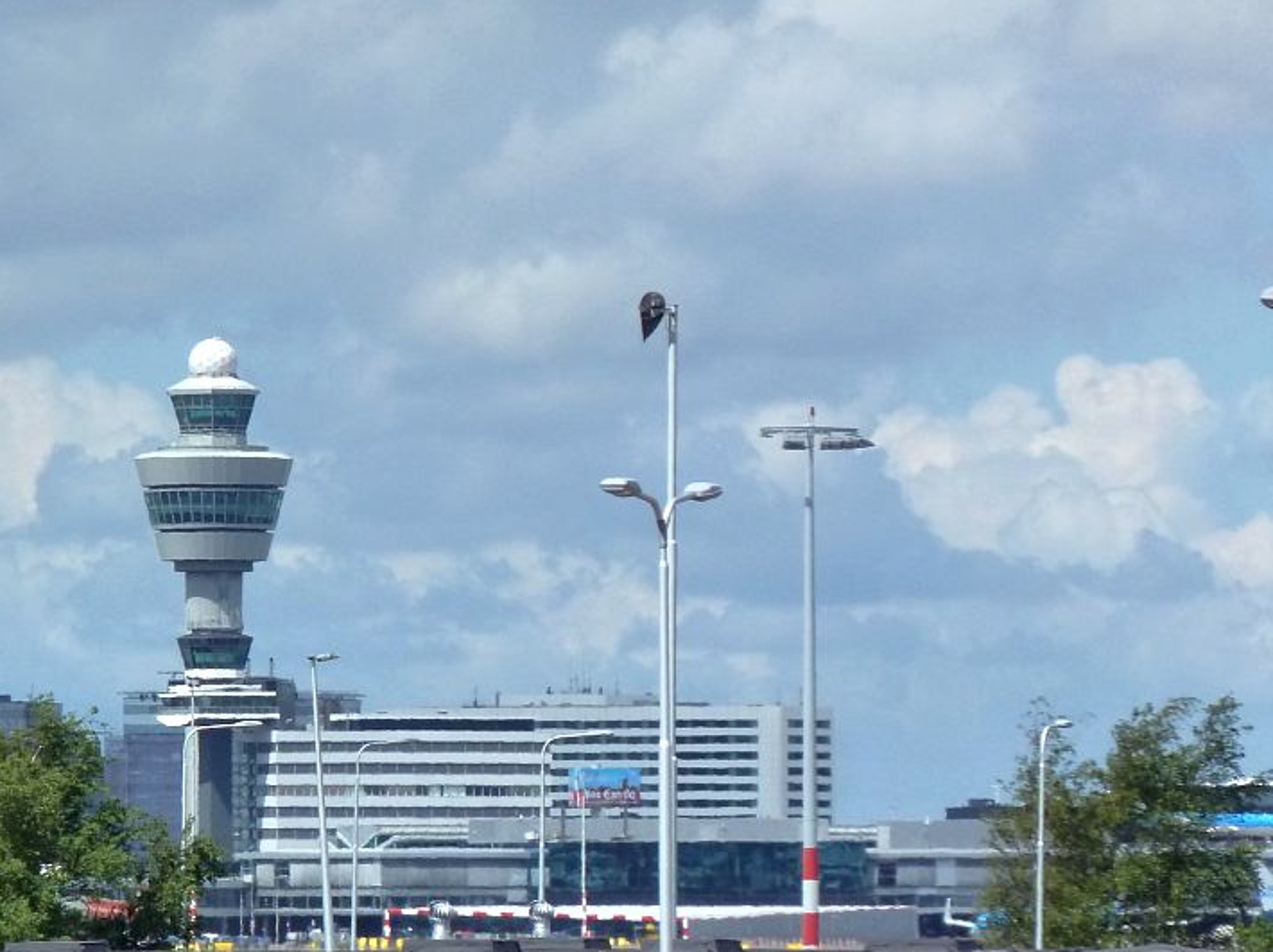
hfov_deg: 4.9
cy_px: 624
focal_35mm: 401
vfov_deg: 3.7
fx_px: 14732
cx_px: 384
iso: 250
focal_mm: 45.7
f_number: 5.6
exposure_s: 1/1000
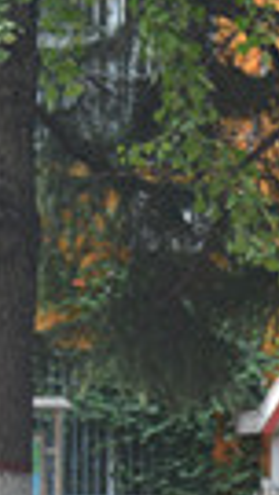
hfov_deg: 5.9
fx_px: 2642
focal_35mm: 201
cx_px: 543
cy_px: 576
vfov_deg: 10.6
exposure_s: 1/125
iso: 100
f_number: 5.6
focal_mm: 32
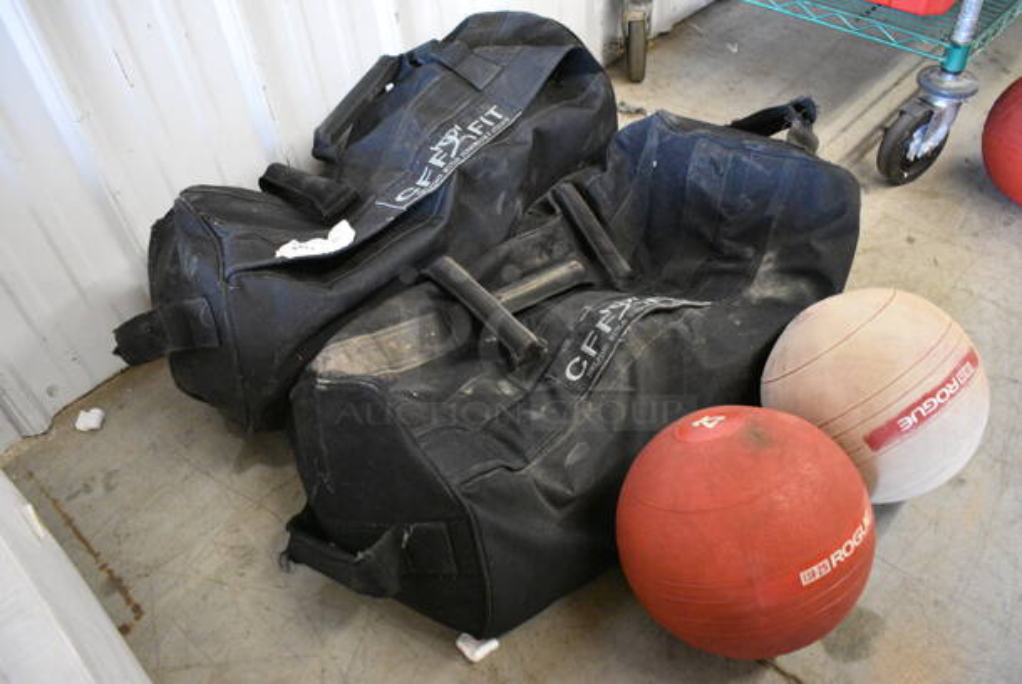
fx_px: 767
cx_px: 511
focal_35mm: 27
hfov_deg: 67.3
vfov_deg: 48.0
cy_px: 342
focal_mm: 18
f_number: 3.5
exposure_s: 1/125
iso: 6400
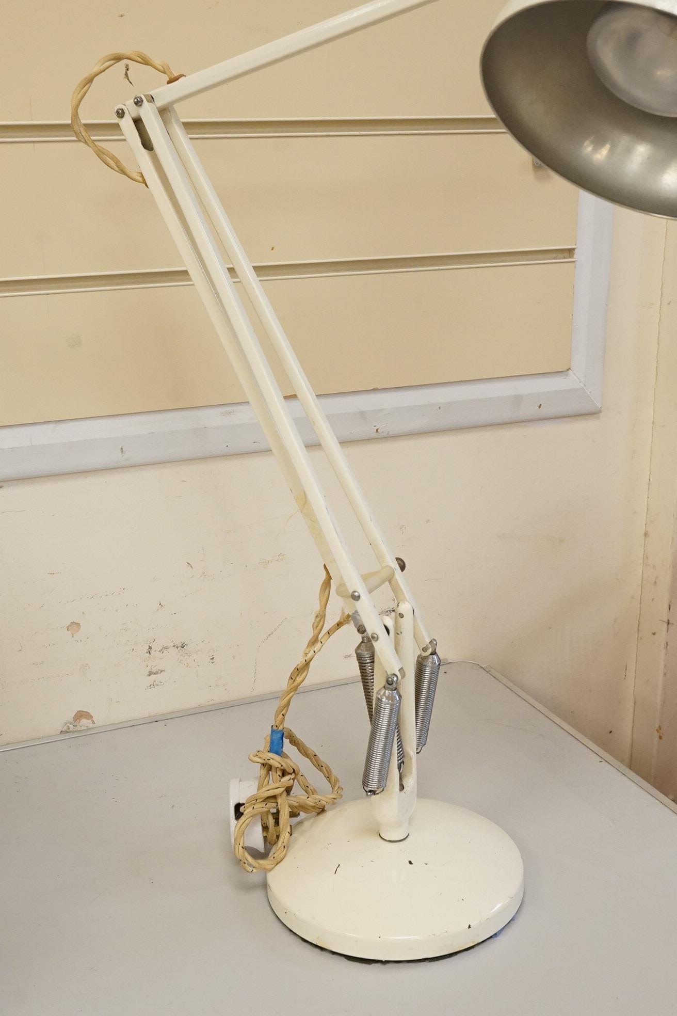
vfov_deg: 43.6
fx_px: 1269
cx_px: 338
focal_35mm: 45
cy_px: 508
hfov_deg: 29.9
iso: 2500
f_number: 14
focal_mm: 30
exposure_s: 1/100
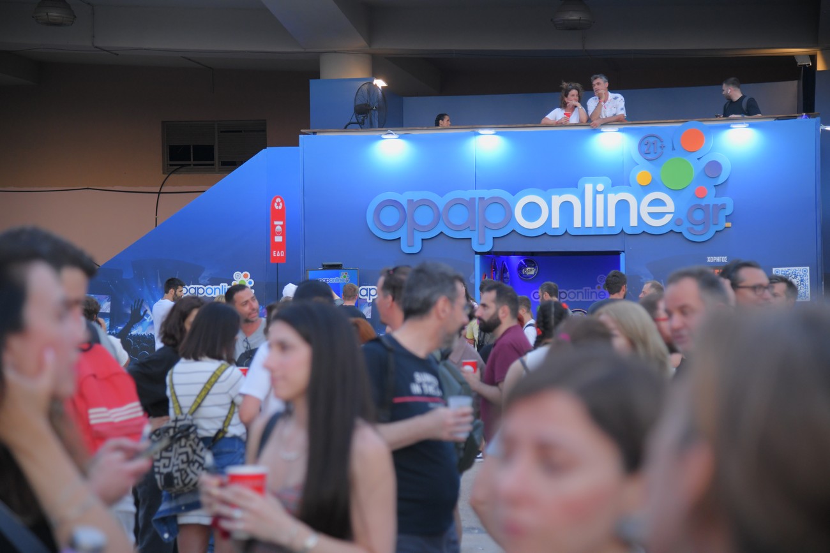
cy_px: 276
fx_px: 1798
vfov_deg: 17.5
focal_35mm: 78
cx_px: 415
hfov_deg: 26.0
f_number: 4
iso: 1600
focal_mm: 78
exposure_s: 1/400
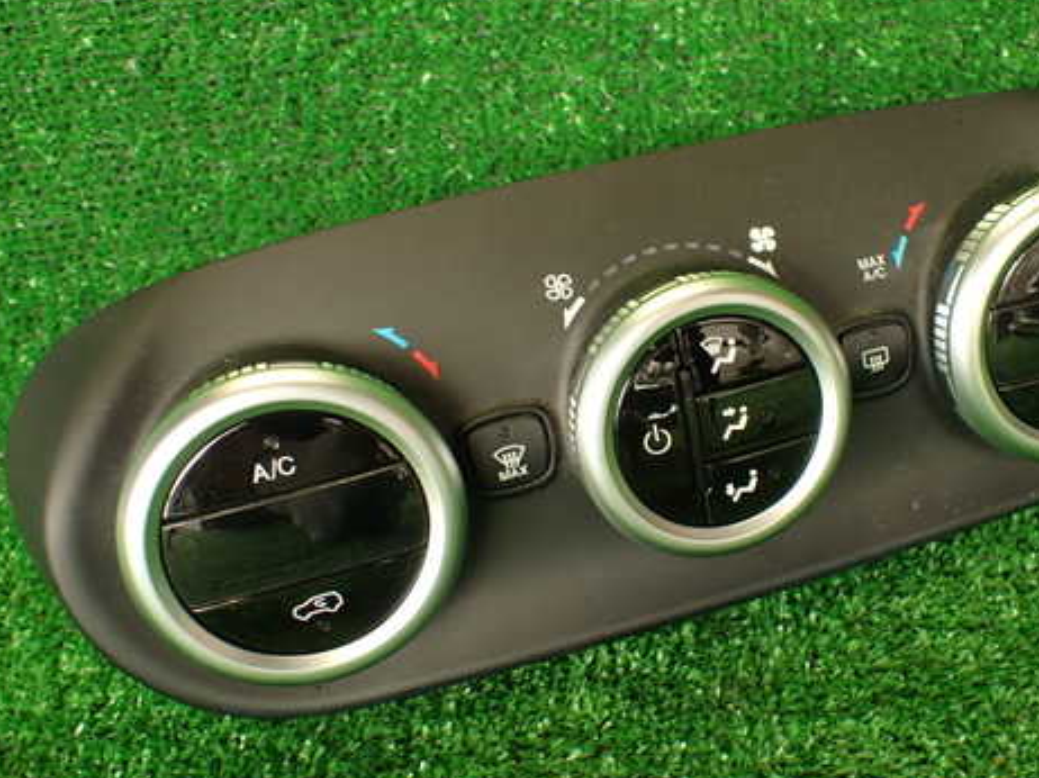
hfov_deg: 47.7
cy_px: 382
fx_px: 1170
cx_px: 612
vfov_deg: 36.8
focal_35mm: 39
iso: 160
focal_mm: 5.4
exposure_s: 1/60
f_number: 2.3
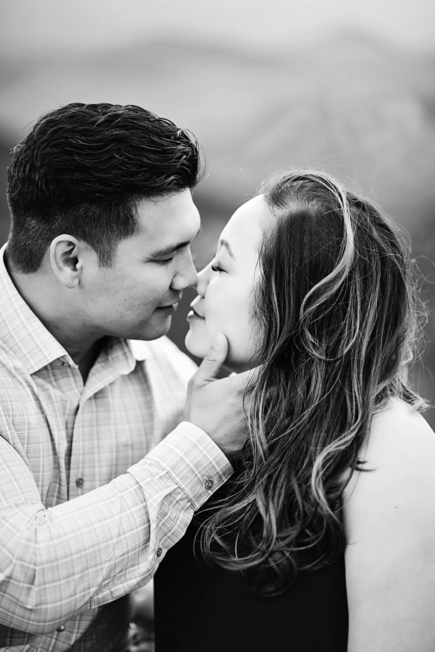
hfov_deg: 16.1
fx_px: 1538
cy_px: 326
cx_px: 218
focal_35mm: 85
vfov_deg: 23.9
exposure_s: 1/1250
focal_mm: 85
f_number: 1.8
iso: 200
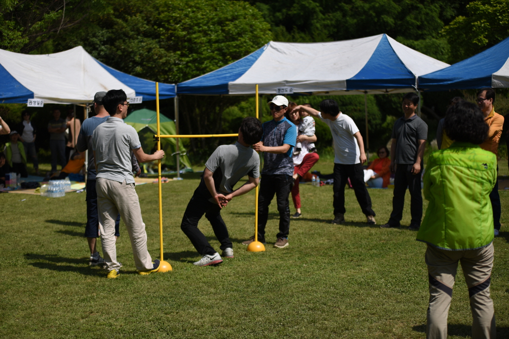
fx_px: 990
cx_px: 254
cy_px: 170
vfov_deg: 19.5
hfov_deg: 28.8
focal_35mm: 70
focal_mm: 70
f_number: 2.8
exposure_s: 1/3200
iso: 100
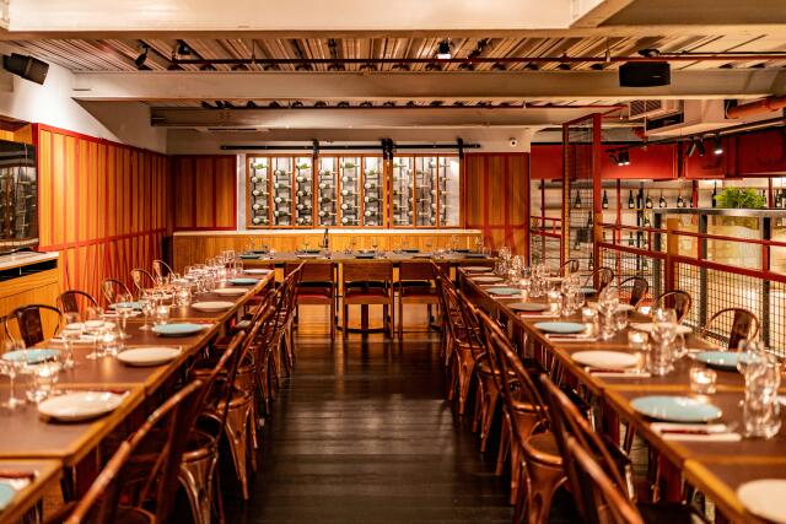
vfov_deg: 37.9
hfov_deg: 54.4
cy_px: 262
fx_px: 764
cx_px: 393
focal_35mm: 35
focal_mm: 35
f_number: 1.4
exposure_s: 1/50
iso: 800
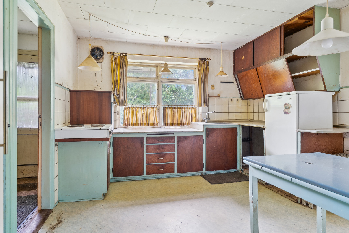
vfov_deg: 62.3
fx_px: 192
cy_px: 113
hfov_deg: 84.4
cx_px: 169
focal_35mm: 20
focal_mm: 18.8
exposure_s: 1/5
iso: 800
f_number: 6.3
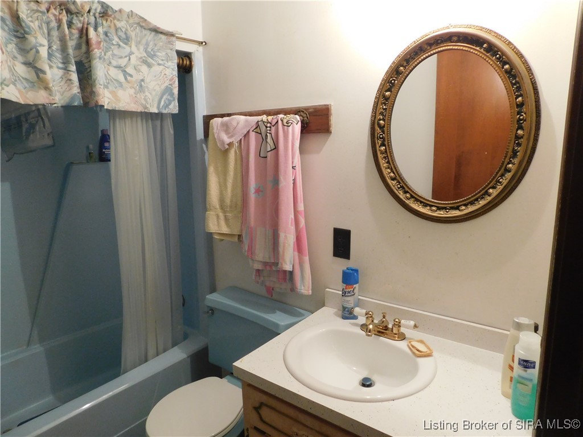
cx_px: 292
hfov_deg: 73.9
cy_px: 218
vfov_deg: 58.9
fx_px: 387
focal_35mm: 23
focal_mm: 4
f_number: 3
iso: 400
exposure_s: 1/25
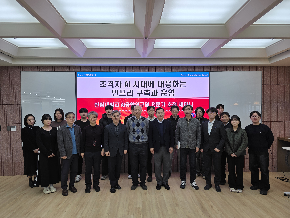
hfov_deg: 73.9
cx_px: 145
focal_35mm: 23
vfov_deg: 58.9
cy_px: 109
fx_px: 193
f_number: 1.7
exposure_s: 1/53.3
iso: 16
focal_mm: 6.3
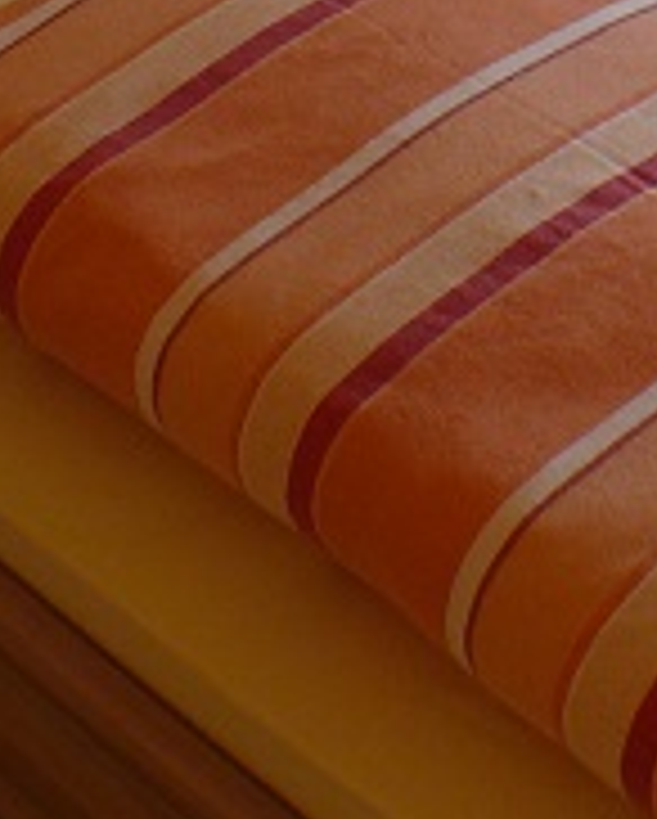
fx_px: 4149
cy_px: -414
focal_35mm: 171
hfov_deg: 9.0
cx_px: 666
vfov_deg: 10.9
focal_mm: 7.4
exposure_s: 1/80
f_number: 2.8
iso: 100
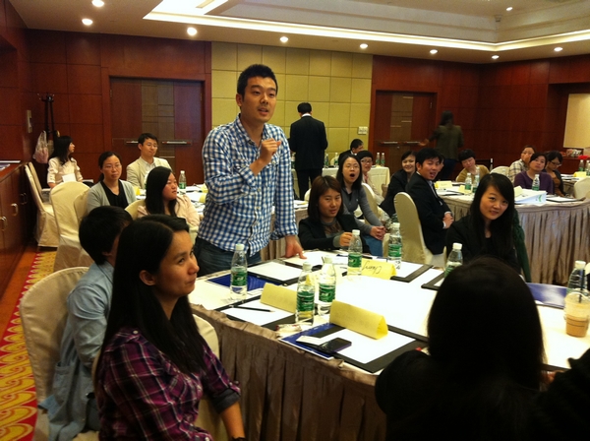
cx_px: 295
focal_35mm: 35
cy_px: 220
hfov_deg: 52.7
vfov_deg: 40.6
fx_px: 596
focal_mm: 3.85
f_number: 2.8
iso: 160
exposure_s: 1/15
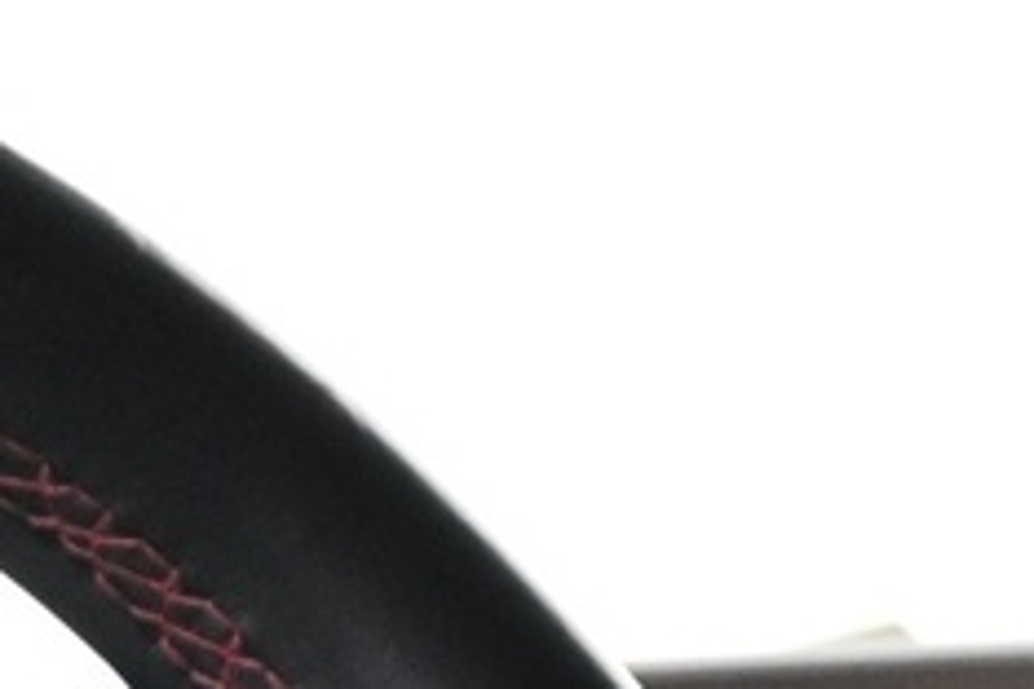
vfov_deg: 4.5
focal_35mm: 301
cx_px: -592
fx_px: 8658
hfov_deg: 6.7
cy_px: 1700
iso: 1600
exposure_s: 1/15
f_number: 4.8
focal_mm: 29
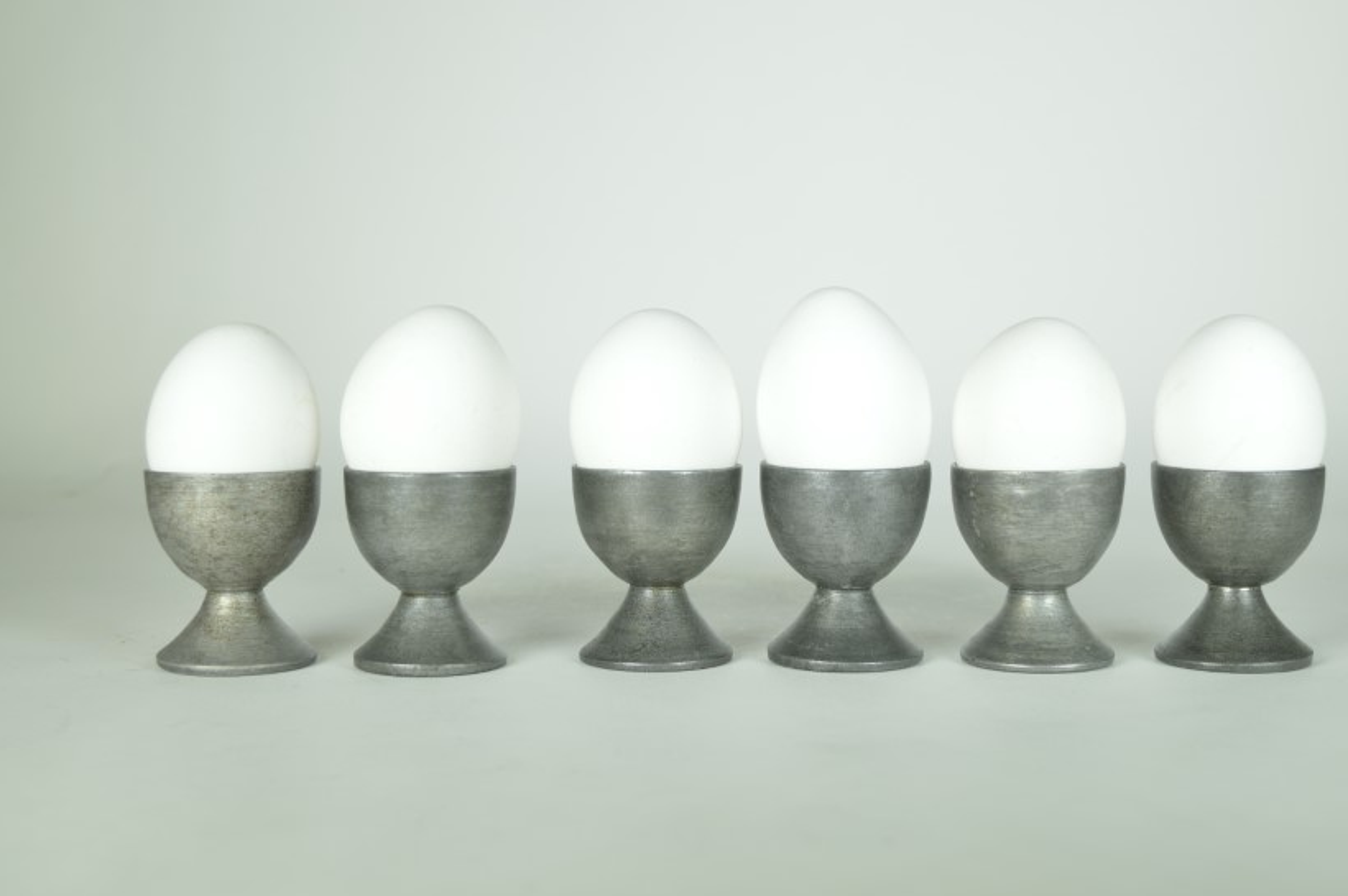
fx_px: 2095
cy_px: 424
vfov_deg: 24.1
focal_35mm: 56
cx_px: 733
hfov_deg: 35.6
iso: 100
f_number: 6.3
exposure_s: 1/160
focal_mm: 34
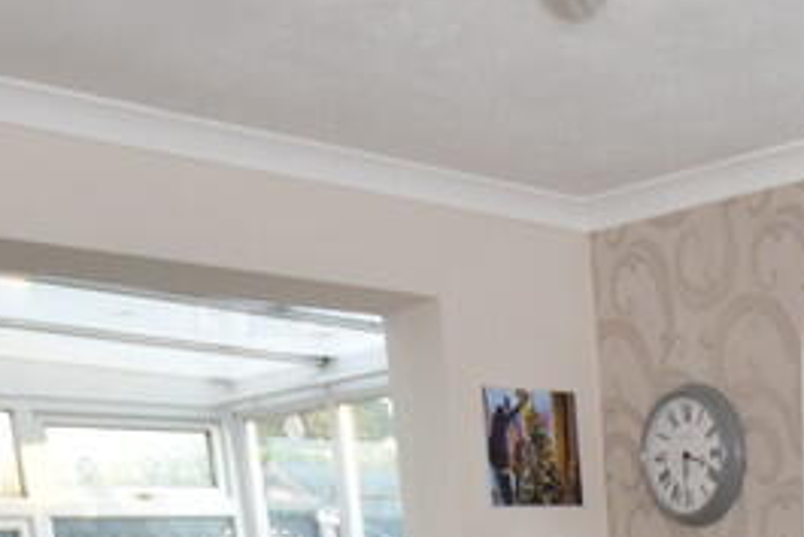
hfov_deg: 31.2
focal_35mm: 58
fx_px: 1296
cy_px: 963
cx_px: 850
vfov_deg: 18.4
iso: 800
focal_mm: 10
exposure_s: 1/160
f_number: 4.5
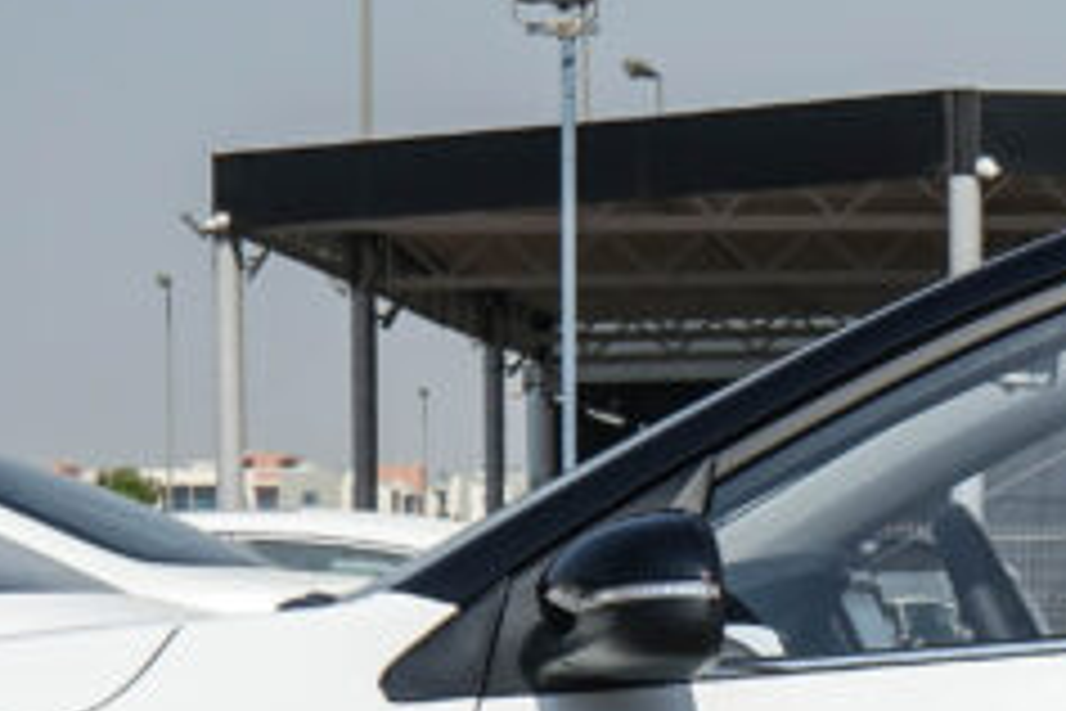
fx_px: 5892
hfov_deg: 10.1
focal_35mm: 199
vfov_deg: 6.9
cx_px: 1421
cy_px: 871
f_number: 11
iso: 400
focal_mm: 46
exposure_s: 1/800
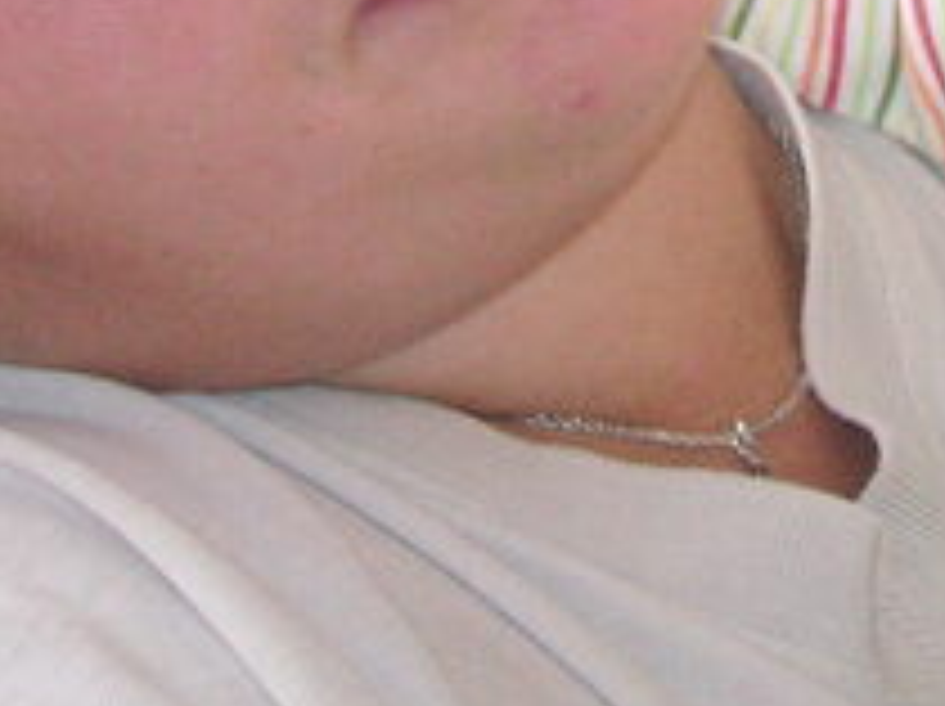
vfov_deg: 10.0
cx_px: 918
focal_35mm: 141
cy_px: -486
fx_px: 3845
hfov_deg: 13.8
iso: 160
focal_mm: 6.1
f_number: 2.8
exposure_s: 1/45
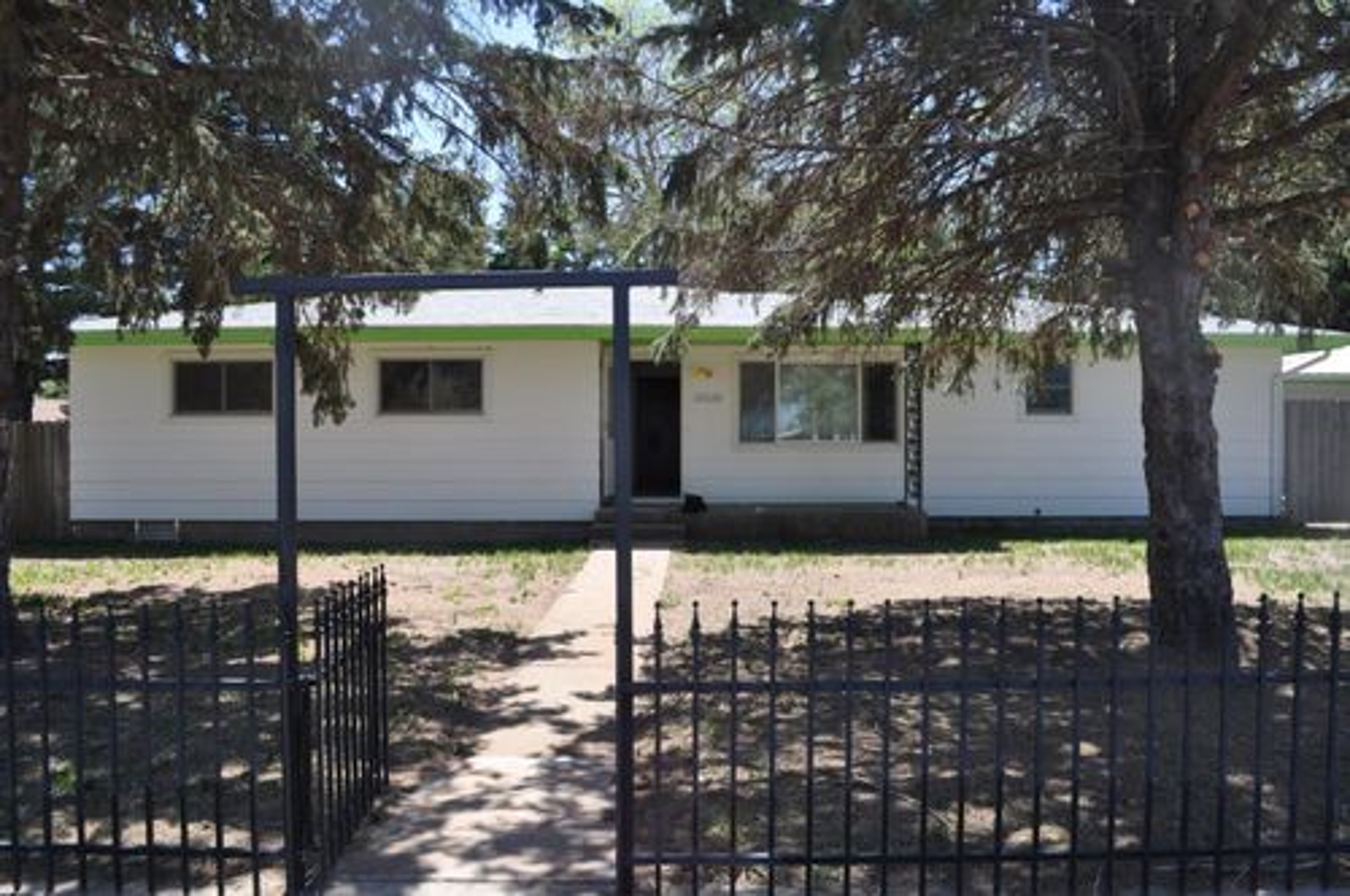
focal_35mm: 27
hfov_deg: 67.4
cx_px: 675
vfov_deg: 47.8
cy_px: 448
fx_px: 1011
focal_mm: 18
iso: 200
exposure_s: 1/250
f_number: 8
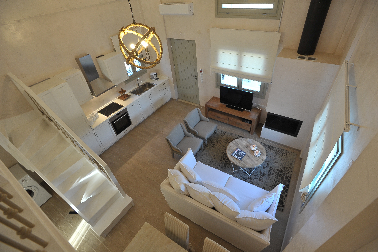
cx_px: 189
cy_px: 126
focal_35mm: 17
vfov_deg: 70.4
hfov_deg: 93.3
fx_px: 178
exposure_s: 1/80
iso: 1250
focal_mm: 17
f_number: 5.6
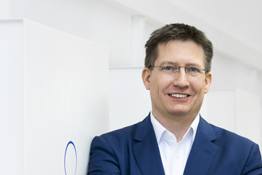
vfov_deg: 9.2
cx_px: 180
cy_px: 132
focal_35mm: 150
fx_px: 1093
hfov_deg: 13.6
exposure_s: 1/100
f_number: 4.5
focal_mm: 85
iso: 320
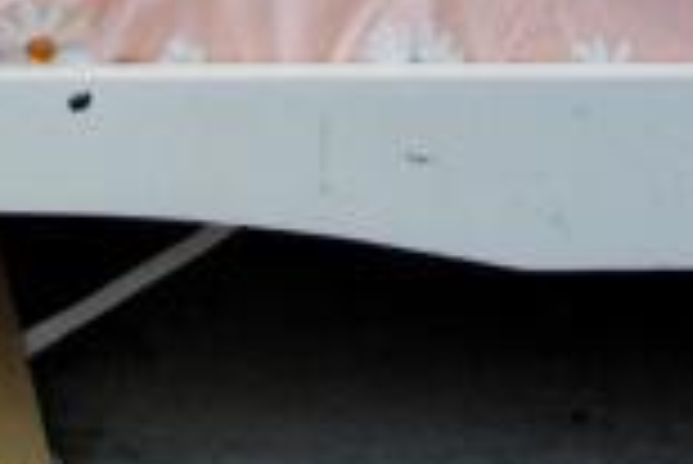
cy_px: -773
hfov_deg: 19.0
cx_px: -184
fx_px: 1927
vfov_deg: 10.8
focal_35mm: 100
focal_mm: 10
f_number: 3.5
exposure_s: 1/30
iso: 360
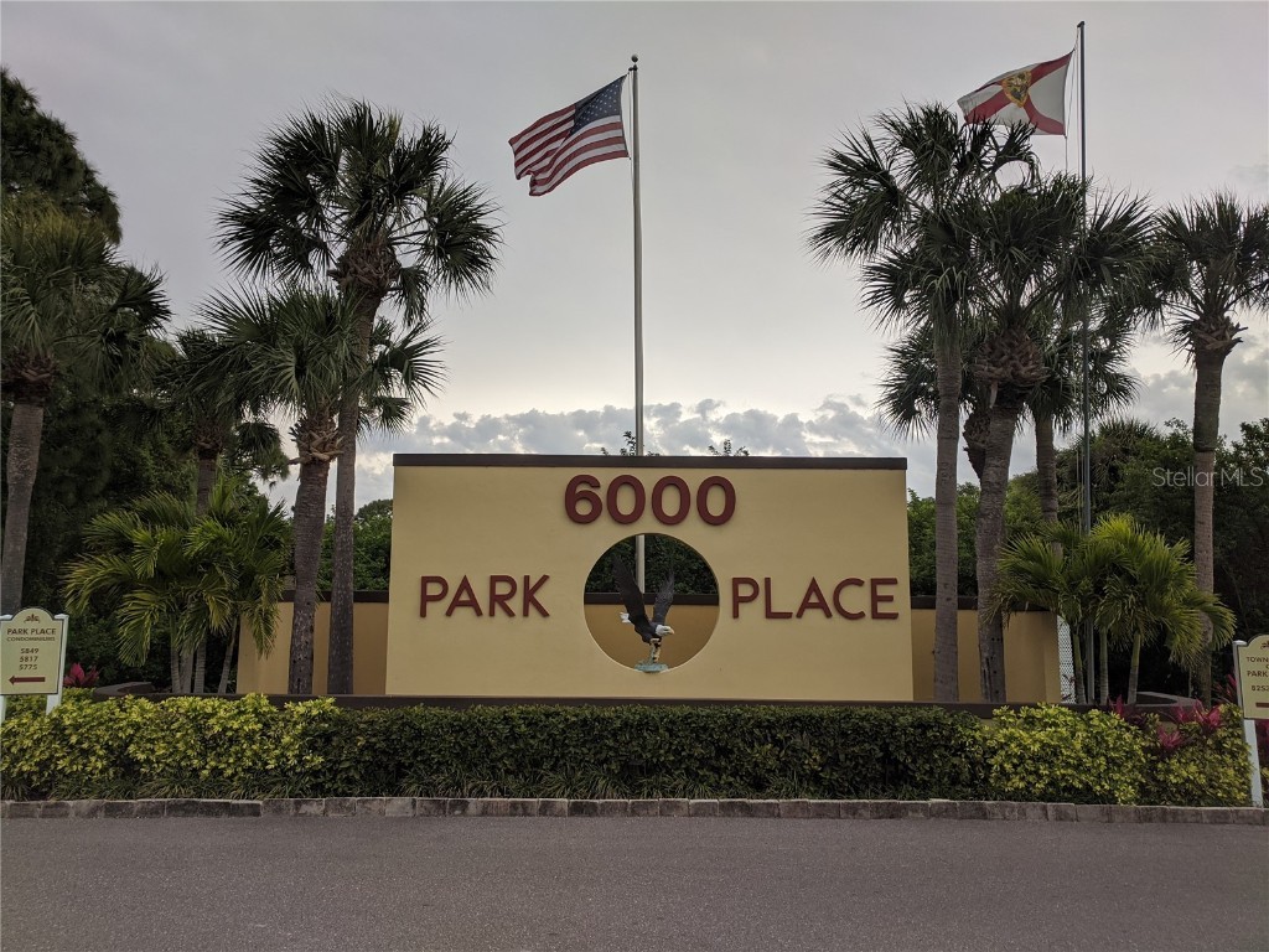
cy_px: 476
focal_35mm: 26
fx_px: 953
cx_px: 634
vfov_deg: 53.1
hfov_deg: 67.3
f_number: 2
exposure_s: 1/447
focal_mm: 4.67
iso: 49
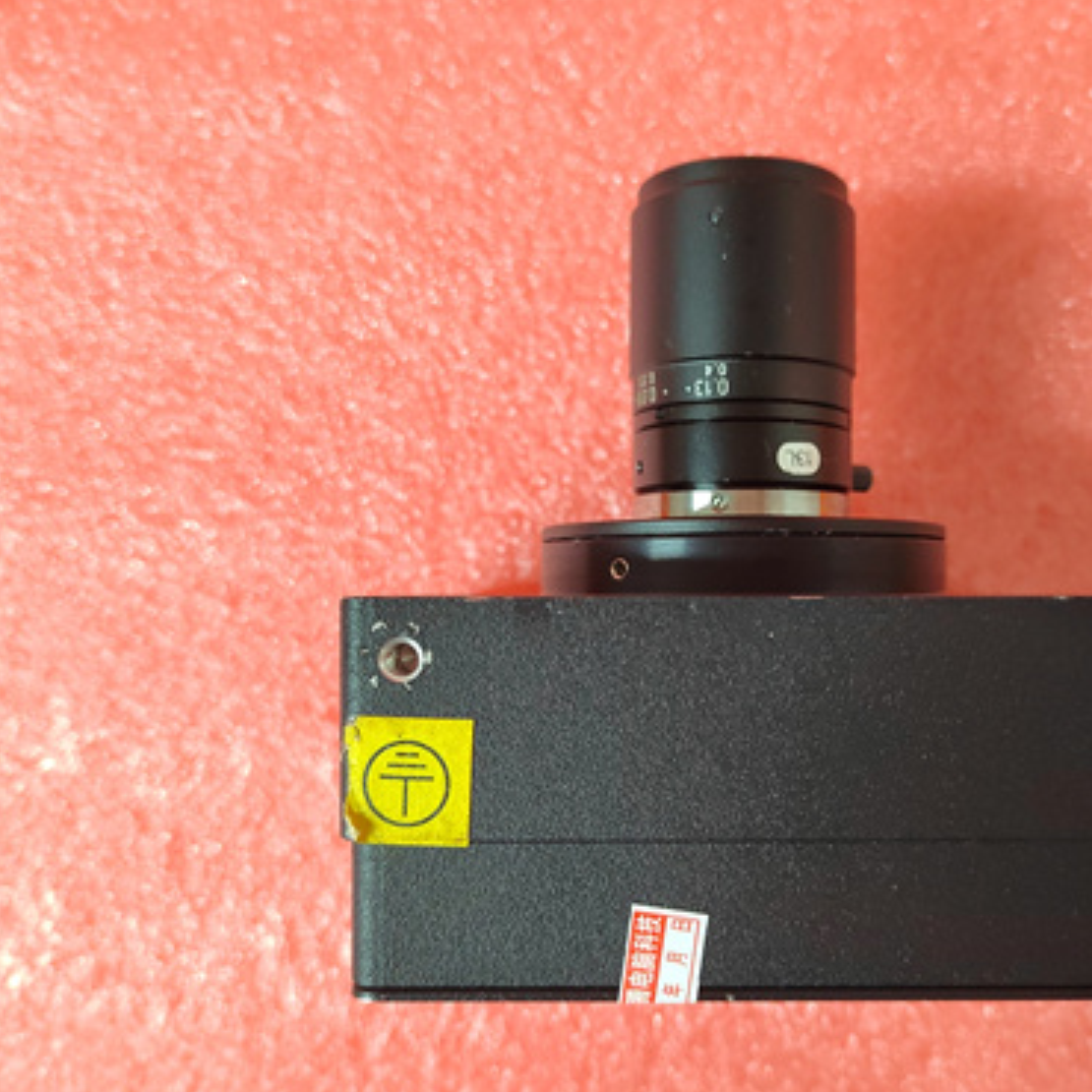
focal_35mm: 33
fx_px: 1178
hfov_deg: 49.5
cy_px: 564
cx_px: 635
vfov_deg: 49.7
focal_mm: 5.52
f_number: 1.9
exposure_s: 1/50
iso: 3297
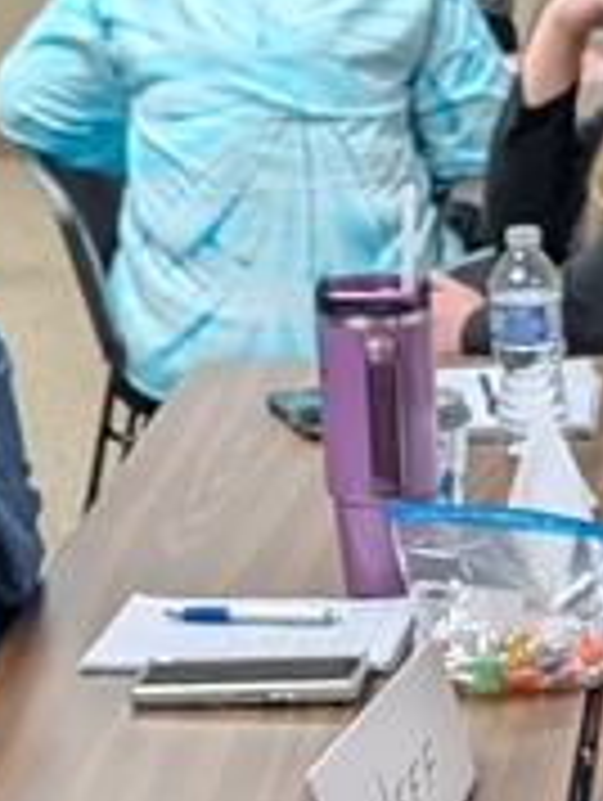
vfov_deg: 14.2
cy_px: 693
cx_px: 659
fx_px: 3198
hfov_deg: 10.6
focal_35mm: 138
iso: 64
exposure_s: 1/24
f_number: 1.68
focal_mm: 6.9
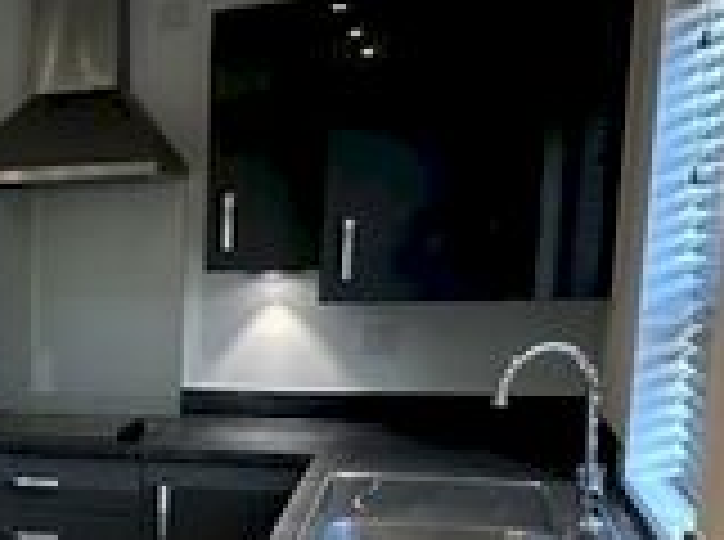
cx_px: -346
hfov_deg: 24.8
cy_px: 448
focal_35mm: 61
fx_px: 1273
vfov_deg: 23.5
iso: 250
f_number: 2.2
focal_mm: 2.22
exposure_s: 1/100
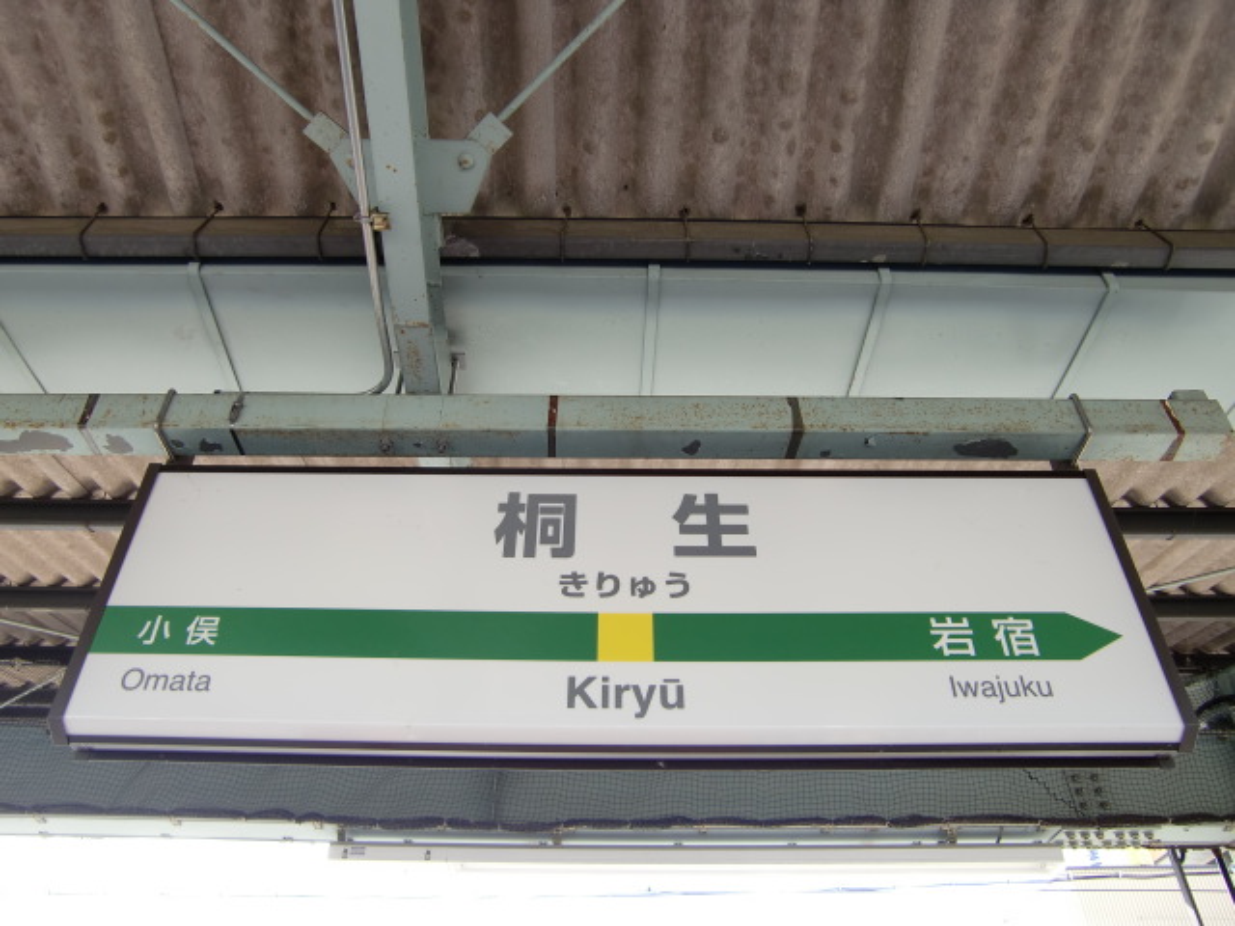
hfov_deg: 63.4
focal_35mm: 28
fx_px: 999
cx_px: 618
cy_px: 463
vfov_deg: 49.7
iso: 64
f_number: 2.6
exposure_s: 1/100
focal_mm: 4.9
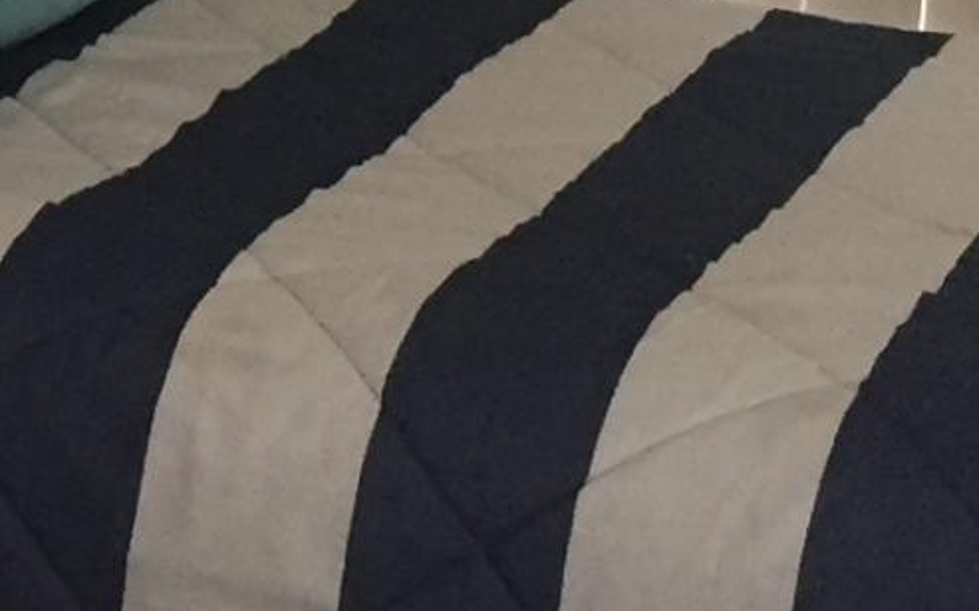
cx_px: -453
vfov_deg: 7.0
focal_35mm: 187
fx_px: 4989
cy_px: -81
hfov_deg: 10.8
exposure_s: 1/30
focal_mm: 4.15
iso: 160
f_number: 2.2
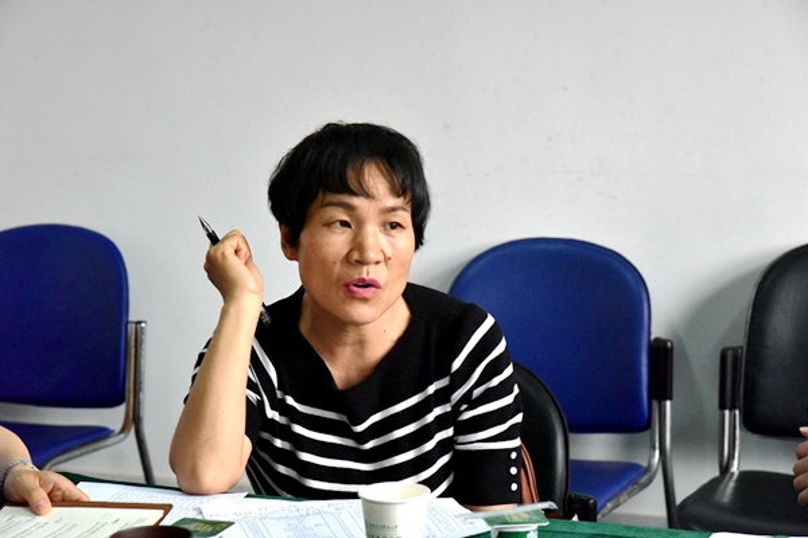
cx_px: 404
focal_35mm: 112
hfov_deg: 18.3
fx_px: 2514
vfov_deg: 12.2
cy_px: 269
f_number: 9
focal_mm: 112
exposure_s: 1/320
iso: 6400
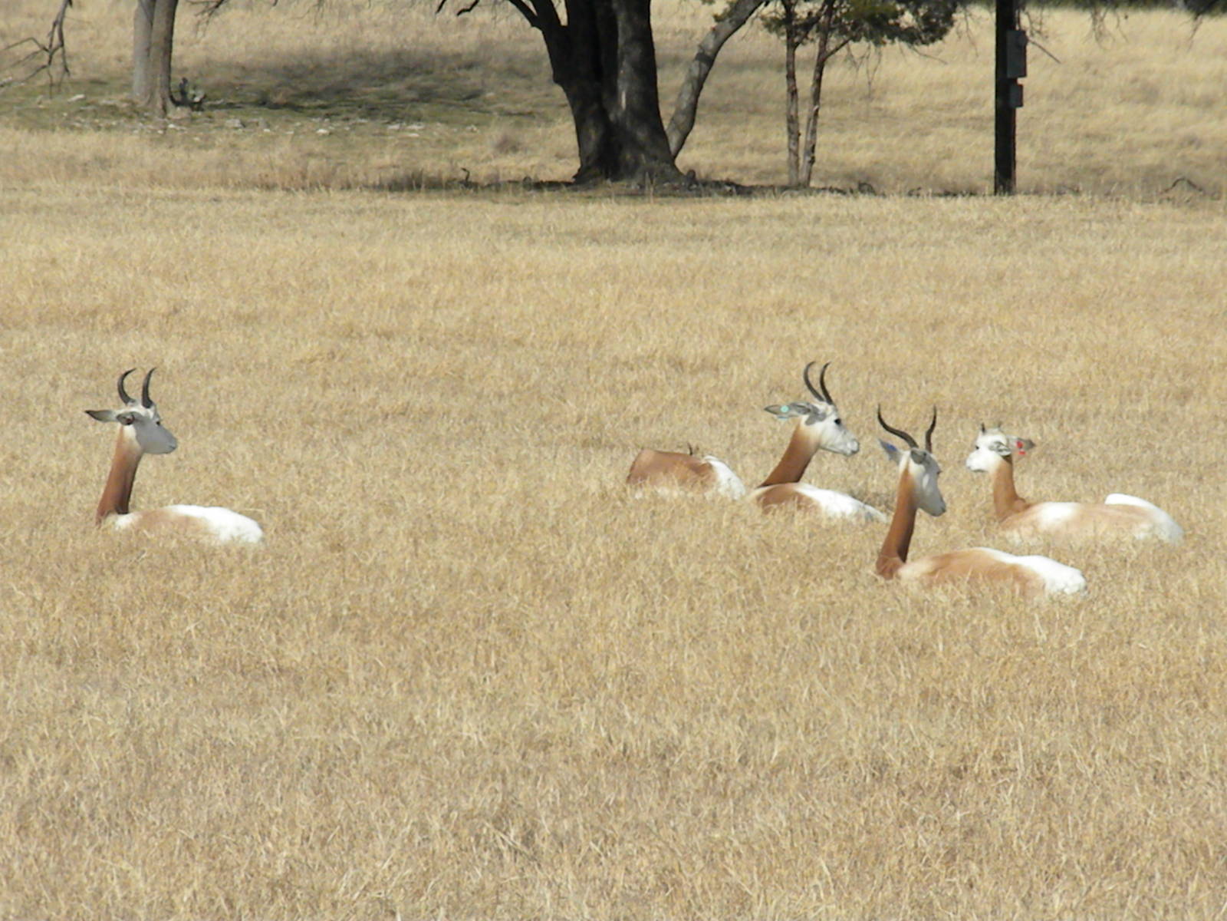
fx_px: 8436
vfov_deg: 6.2
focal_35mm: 238
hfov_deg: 8.3
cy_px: 460
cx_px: 614
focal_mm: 42.1
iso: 640
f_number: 14
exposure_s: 1/672
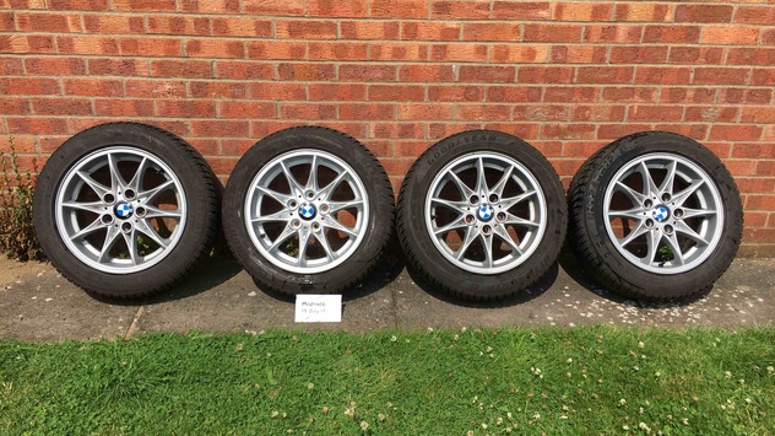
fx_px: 657
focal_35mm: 32
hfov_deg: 61.0
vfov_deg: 36.6
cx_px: 391
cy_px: 209
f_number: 2.2
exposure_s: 1/1832
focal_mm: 4.15
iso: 25
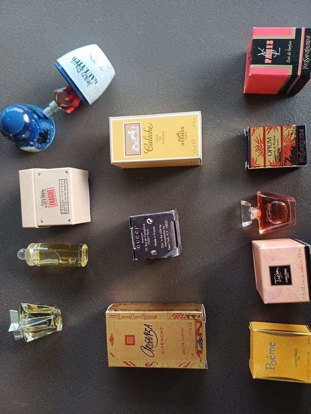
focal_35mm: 25
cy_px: 207
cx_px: 156
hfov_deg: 54.9
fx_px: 299
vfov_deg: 69.4
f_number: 1.8
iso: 400
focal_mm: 4.65
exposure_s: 1/25
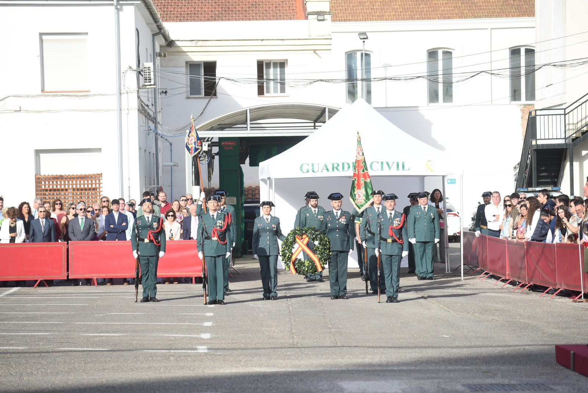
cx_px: 294
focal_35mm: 155
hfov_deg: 13.2
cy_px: 196
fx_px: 2532
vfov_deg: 8.9
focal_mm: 155
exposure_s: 1/400
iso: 100
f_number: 4
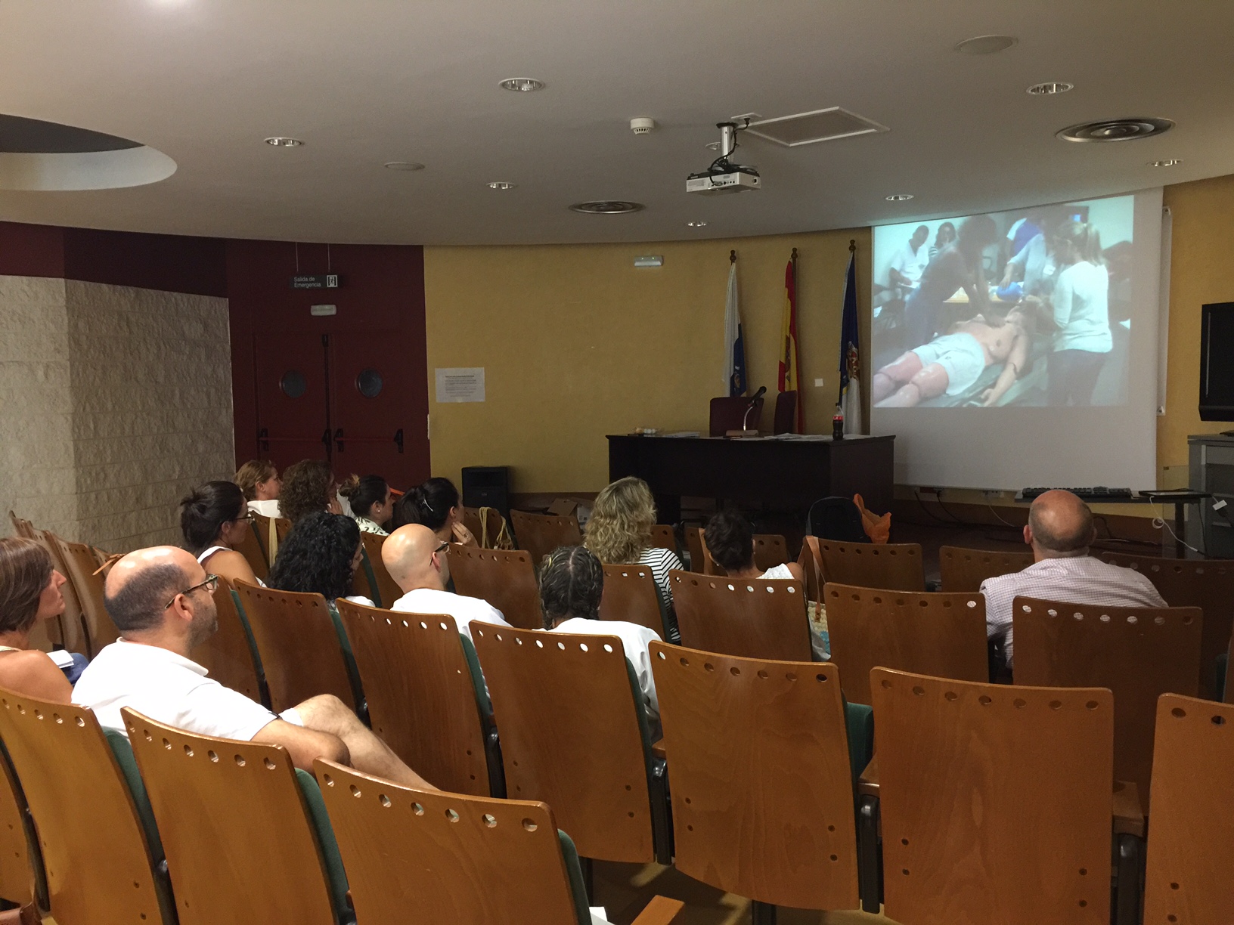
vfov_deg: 48.2
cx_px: 617
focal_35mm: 29
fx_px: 1034
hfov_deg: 61.7
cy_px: 462
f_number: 2.2
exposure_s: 1/8
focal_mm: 4.15
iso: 125
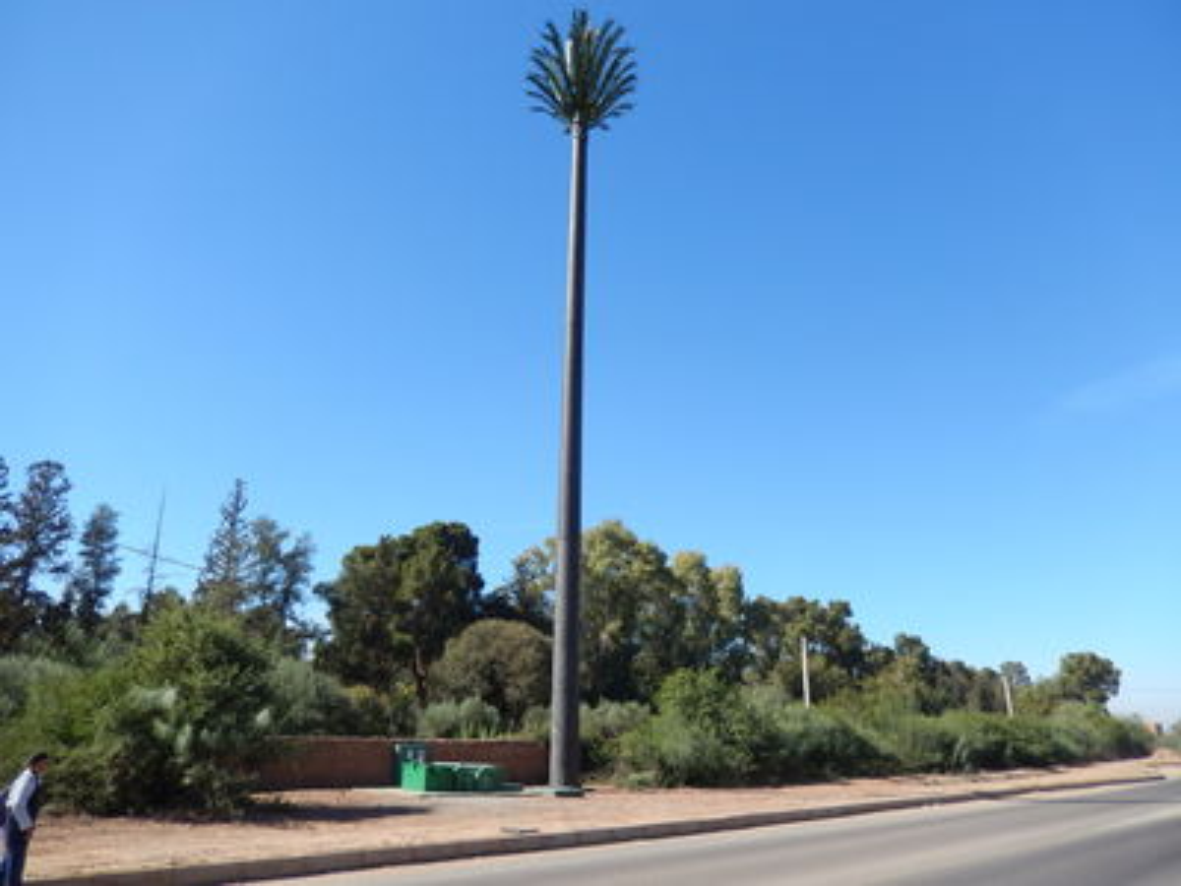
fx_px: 853
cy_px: 443
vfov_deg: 54.9
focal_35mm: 25
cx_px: 590
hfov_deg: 69.4
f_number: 3.4
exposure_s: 1/1000
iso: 125
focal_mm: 4.5
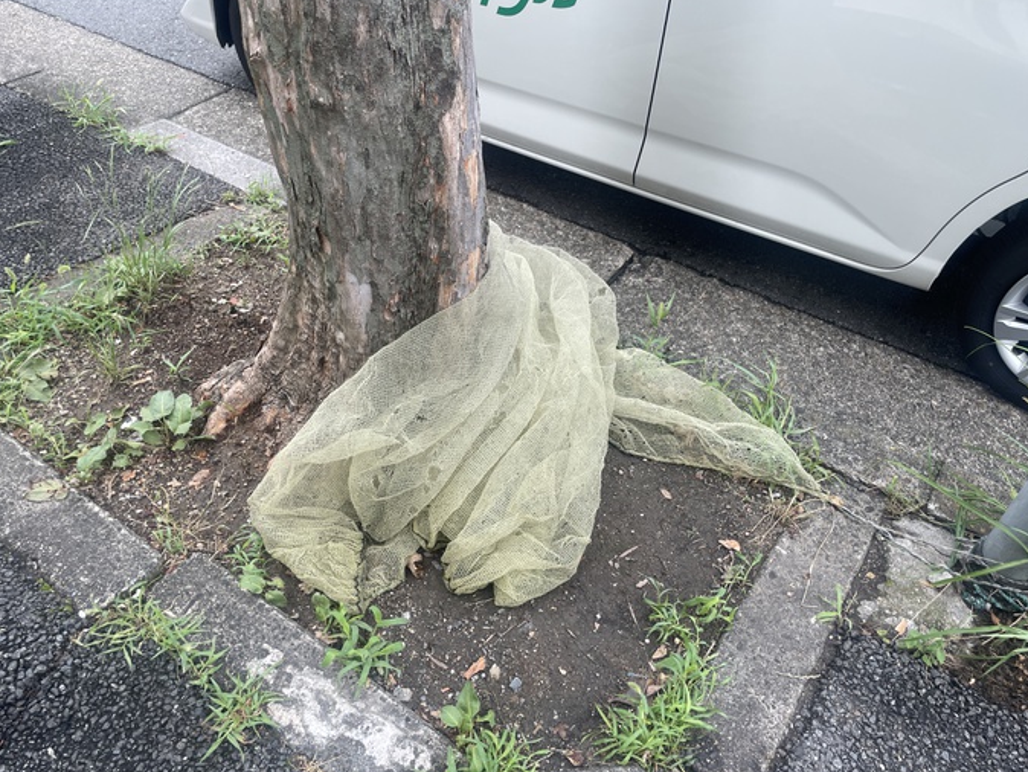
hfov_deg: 65.3
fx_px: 802
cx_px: 508
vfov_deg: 51.4
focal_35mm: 27
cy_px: 384
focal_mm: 4.2
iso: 32
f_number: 1.6
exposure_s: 1/543
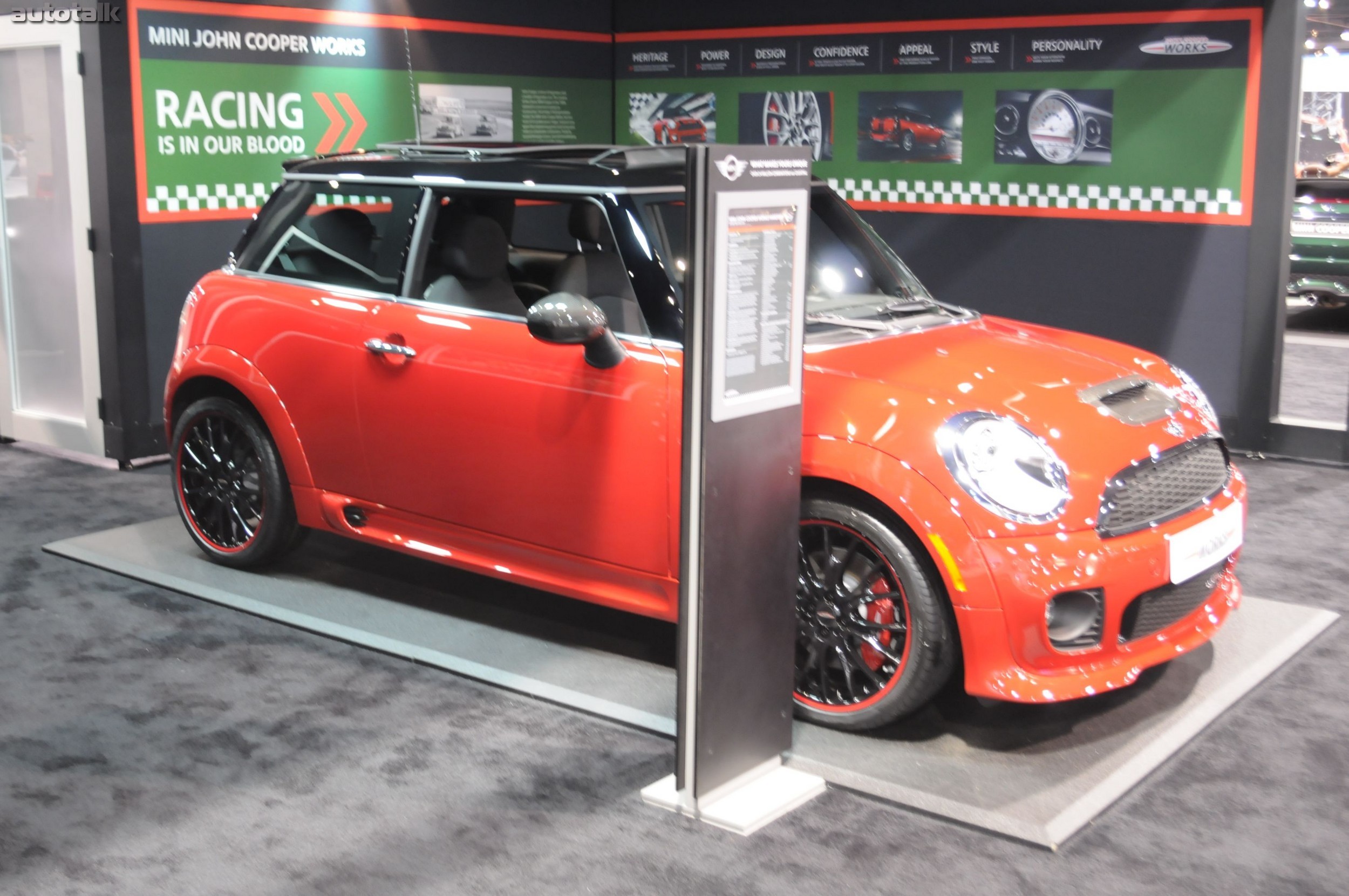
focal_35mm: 42
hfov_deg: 46.4
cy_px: 448
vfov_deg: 31.8
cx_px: 674
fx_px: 1572
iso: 800
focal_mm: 28
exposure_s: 1/3
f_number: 4.5
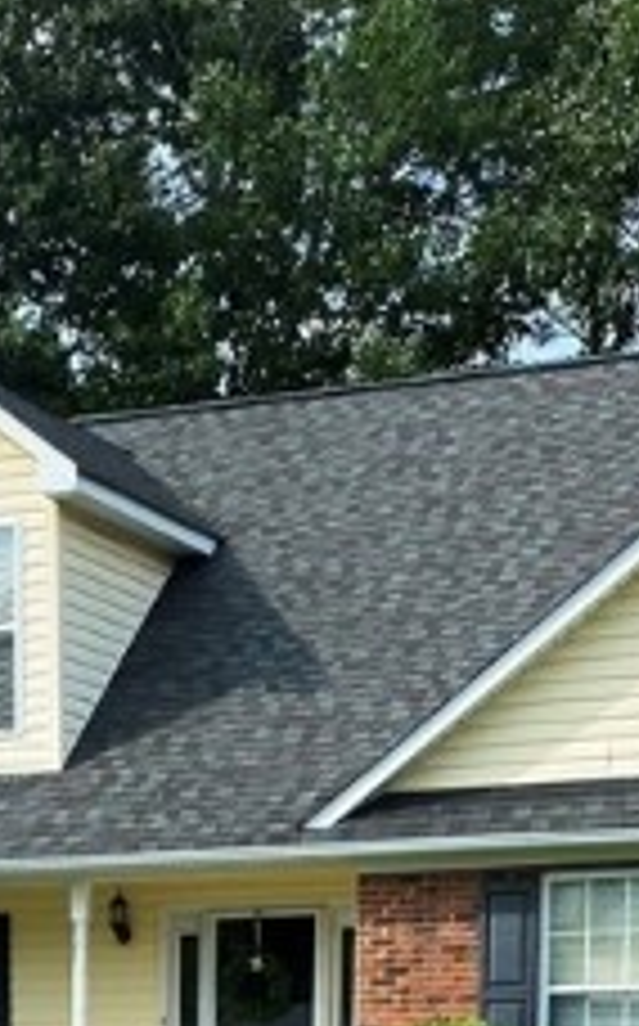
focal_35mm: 93
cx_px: -50
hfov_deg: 13.8
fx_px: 2598
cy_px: 1485
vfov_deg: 19.7
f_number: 1.8
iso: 32
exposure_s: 1/1034
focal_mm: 4.25
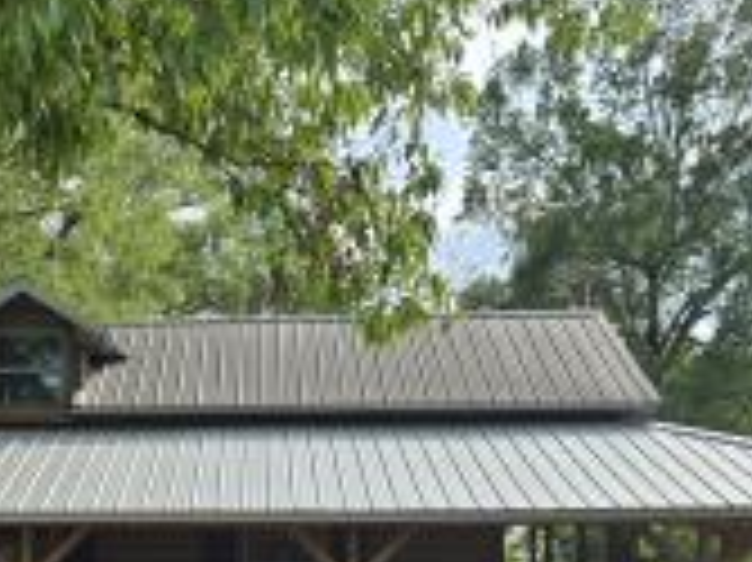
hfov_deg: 33.9
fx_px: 1194
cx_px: 153
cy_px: 566
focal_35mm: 55
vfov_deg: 25.2
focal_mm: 5.4
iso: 25
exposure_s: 1/2969
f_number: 1.8
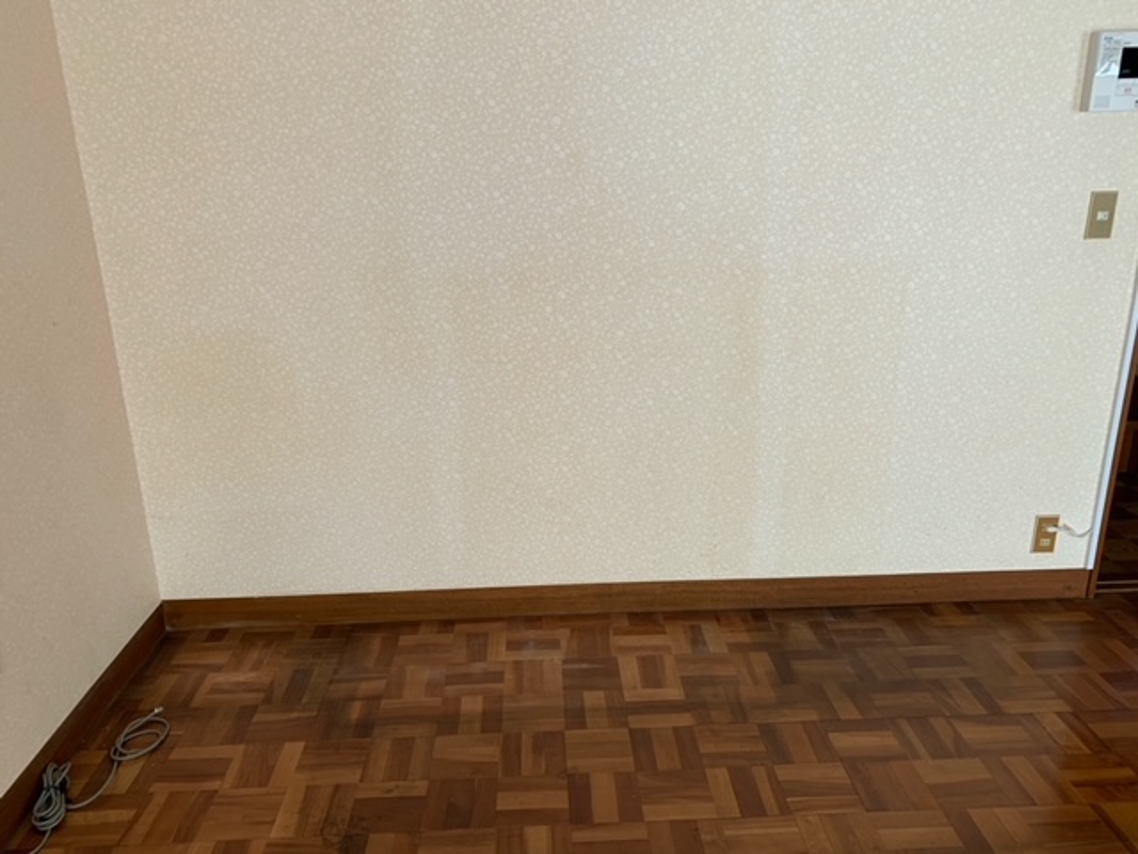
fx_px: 855
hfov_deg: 67.3
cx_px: 569
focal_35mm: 26
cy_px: 427
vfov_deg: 53.1
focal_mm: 4.25
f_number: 1.8
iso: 32
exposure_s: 1/121
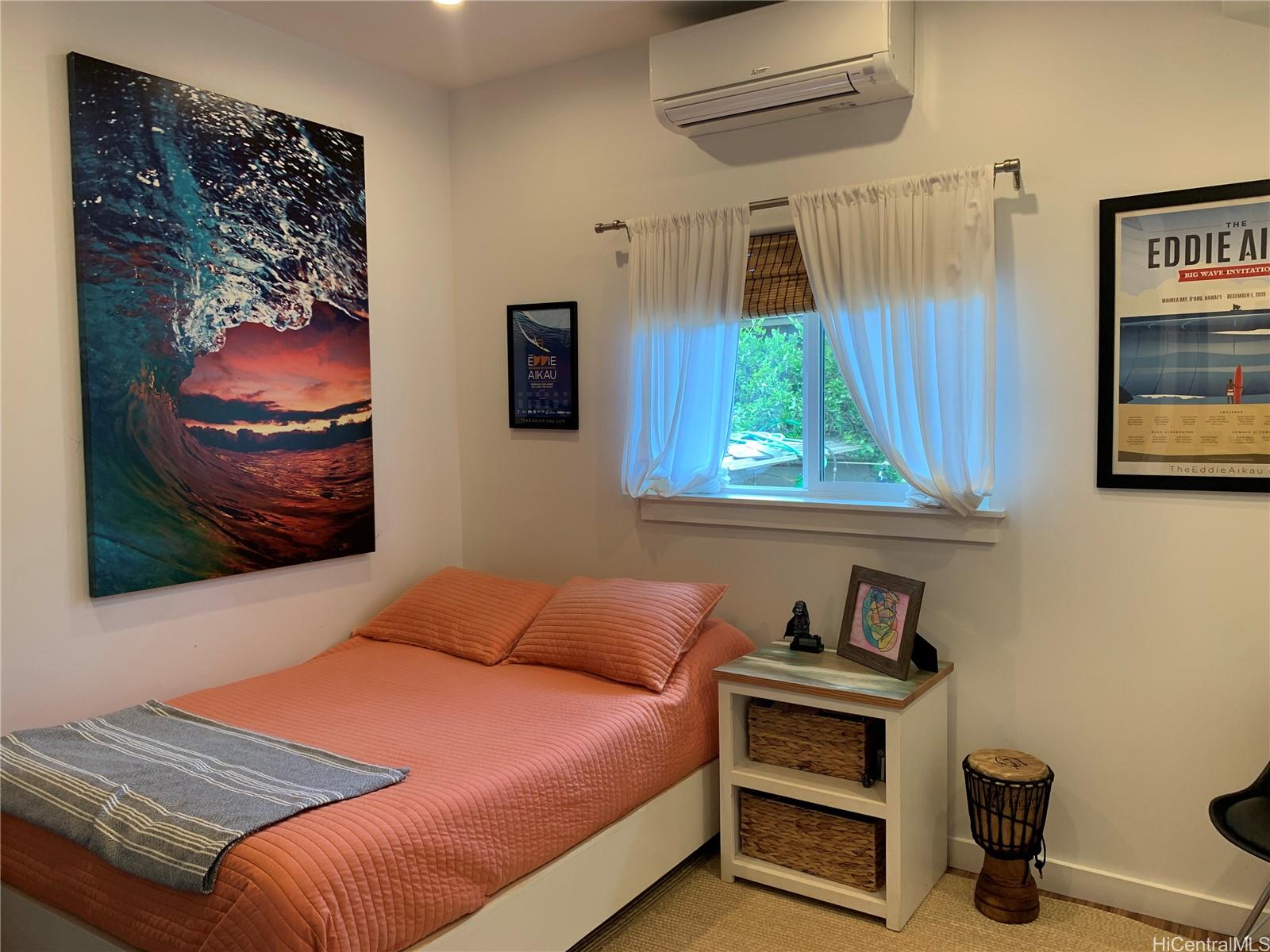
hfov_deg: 67.3
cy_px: 476
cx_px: 635
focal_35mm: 26
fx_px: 954
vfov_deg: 53.1
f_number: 1.8
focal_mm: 4.25
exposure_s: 1/60
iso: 50
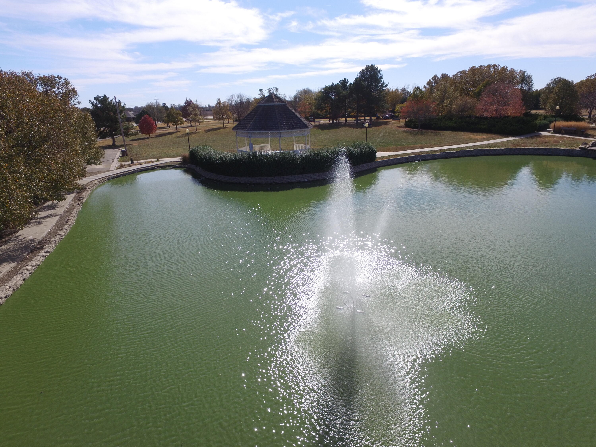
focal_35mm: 20
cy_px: 224
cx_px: 298
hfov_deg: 81.7
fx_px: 344
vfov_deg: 66.0
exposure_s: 1/1344
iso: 100
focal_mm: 3.61
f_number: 2.8
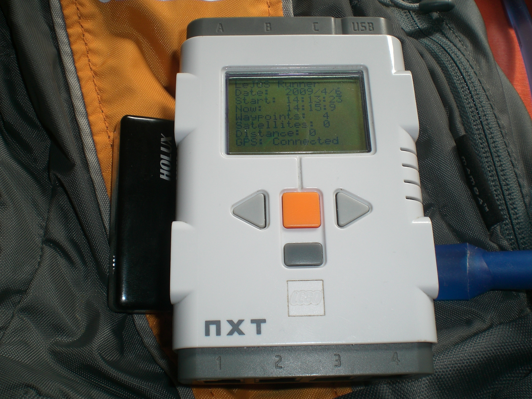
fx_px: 584
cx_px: 266
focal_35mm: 38
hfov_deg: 49.0
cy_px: 200
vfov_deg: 37.7
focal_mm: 6.3
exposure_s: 1/60
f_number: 4.4
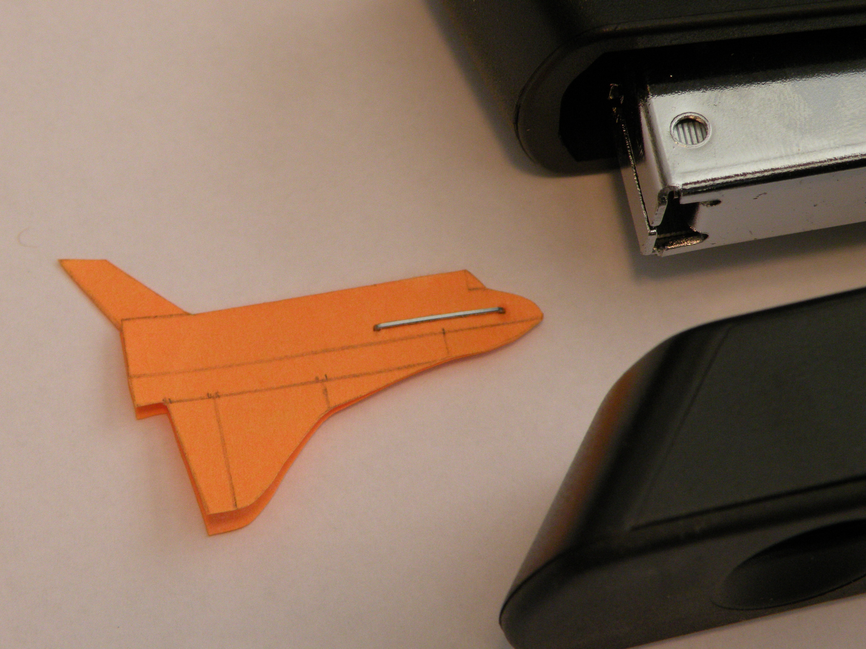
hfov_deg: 17.9
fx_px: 2752
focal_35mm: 110
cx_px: 433
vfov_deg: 13.5
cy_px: 324
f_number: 4
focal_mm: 19.4
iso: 220
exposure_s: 1/62.5
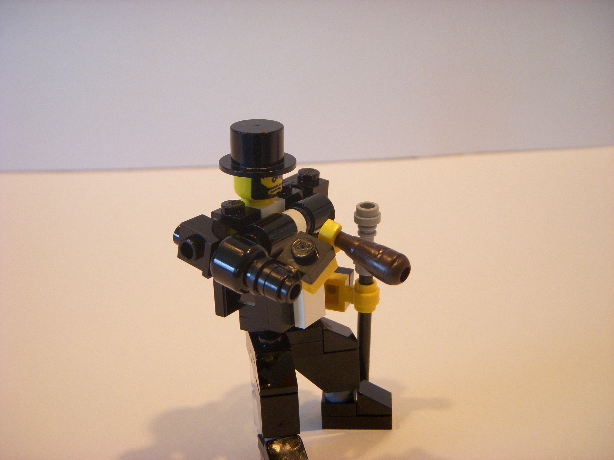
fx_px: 1171
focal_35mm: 66
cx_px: 307
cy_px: 230
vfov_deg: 22.3
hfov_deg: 29.4
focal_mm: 11
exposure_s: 1/25
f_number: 3.7
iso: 200
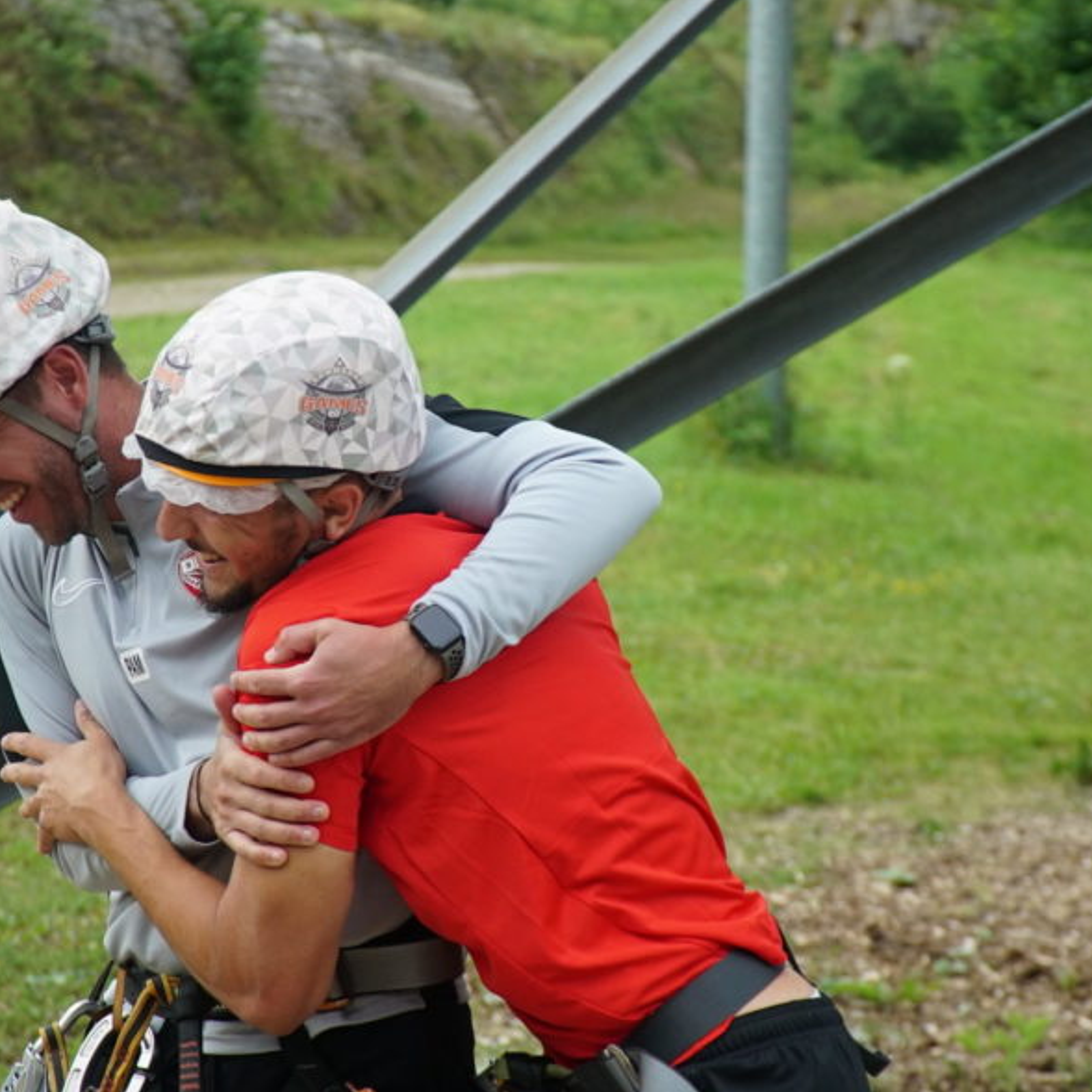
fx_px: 3855
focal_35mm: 108
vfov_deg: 16.1
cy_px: 601
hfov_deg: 16.1
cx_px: 467
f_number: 4
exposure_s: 1/2000
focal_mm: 49
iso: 500
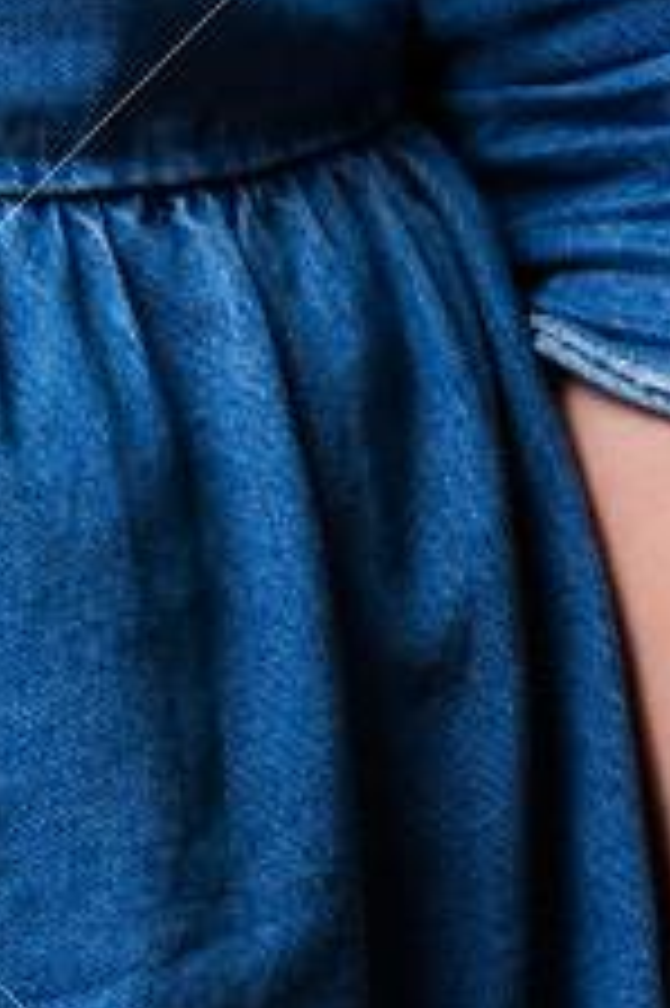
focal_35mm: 522
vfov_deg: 3.9
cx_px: -526
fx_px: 14594
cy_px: -230
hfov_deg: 2.6
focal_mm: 90
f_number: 8
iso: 200
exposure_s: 1/160
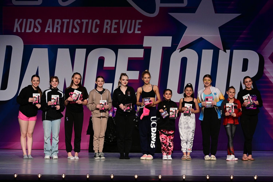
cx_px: 136
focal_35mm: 125
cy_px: 91
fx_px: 948
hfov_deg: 16.4
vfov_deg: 11.0
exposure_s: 1/400
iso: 3200
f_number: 5
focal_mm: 125
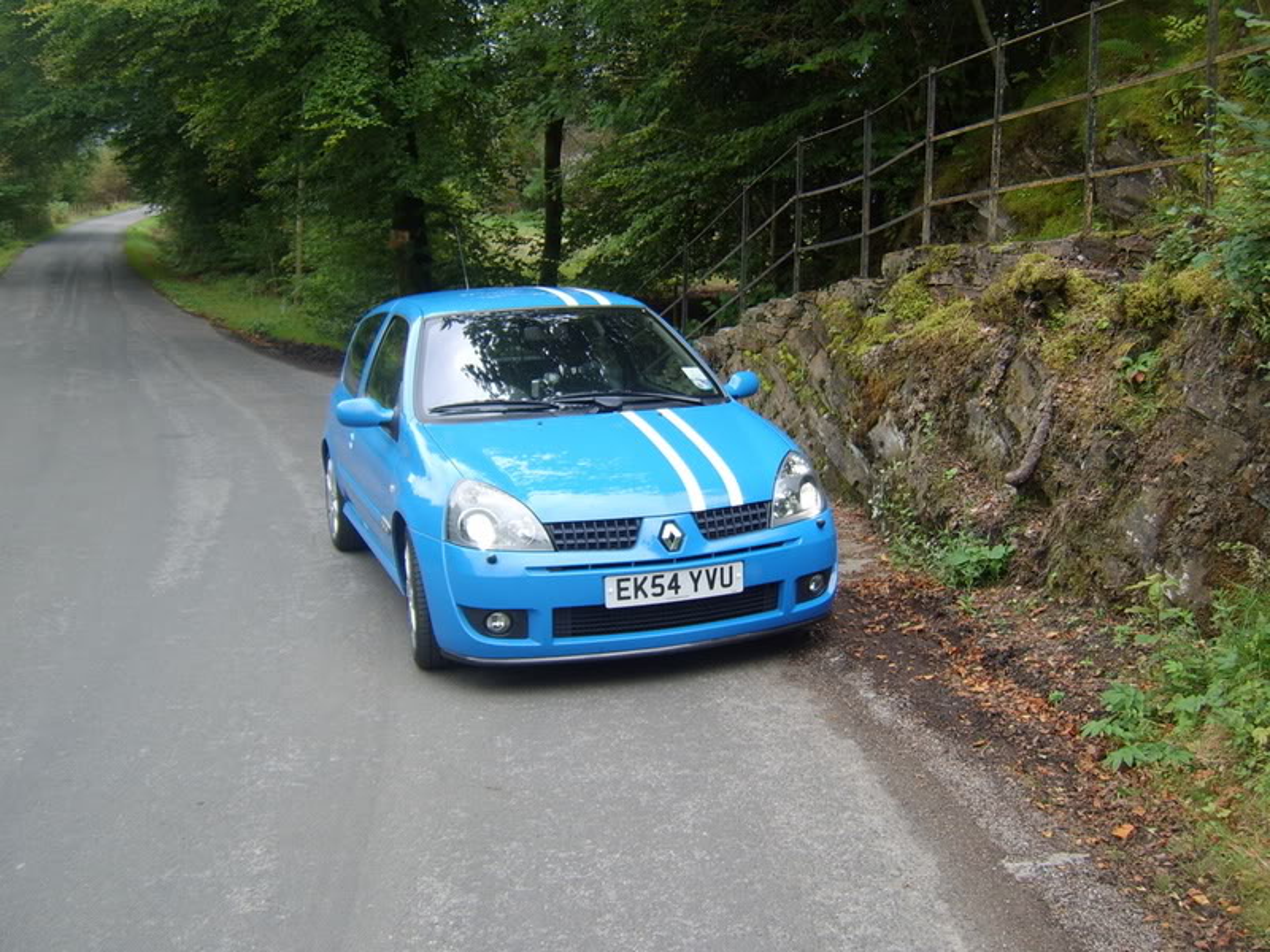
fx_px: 1137
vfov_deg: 45.4
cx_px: 635
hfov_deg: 58.4
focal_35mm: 31
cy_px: 476
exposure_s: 1/114
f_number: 2.7
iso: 50
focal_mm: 8.13
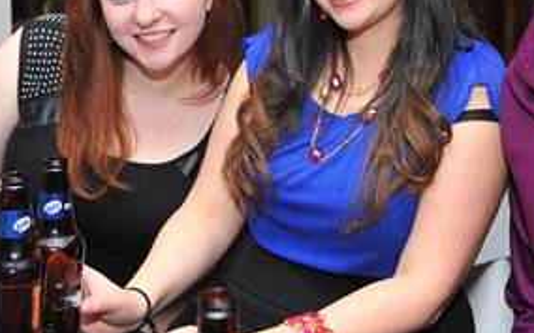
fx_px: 1091
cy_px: 6
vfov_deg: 17.0
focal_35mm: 75
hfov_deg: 27.4
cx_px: 353
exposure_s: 1/100
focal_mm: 38
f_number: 5.6
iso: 1000
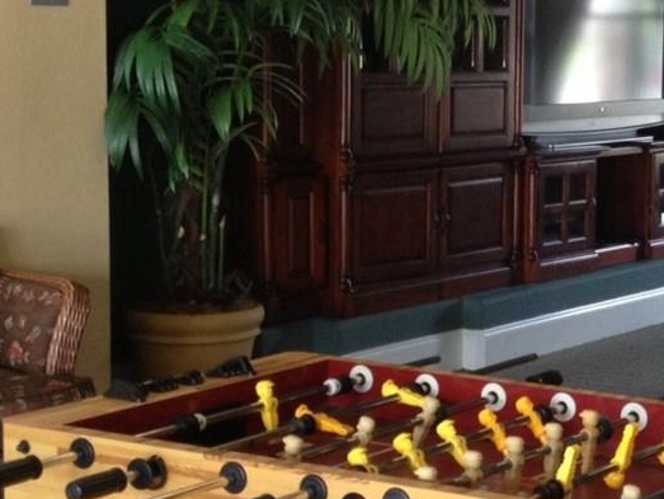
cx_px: 725
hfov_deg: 17.7
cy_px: 269
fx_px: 2054
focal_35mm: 107
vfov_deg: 13.8
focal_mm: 4.28
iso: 100
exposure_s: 1/20
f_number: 2.4
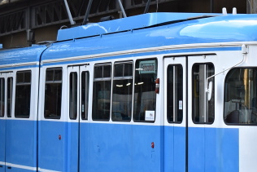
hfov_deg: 9.4
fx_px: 1561
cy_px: 49
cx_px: 94
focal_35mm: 219
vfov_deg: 6.3
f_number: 5.6
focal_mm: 45
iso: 400
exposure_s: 1/125
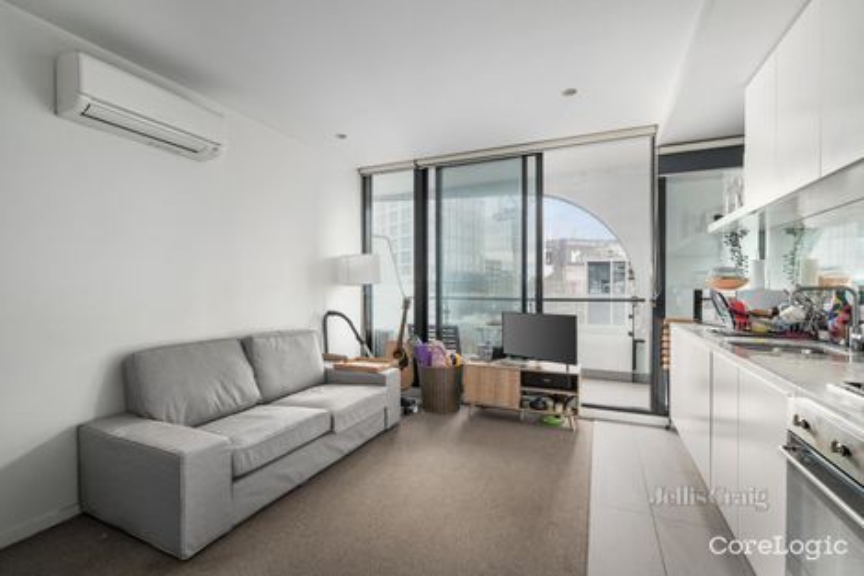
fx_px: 384
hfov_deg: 96.8
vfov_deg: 73.7
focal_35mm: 16
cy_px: 288
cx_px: 432
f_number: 8
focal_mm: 16
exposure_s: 1/2.5
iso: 400
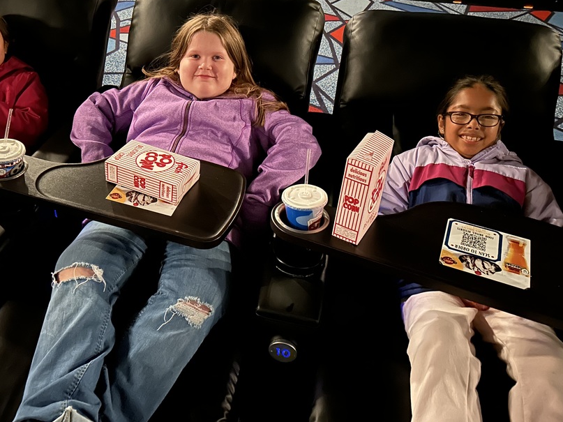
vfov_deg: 42.8
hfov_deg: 54.8
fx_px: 537
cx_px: 218
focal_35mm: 33
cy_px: 174
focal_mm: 5.7
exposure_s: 1/9
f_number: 1.5
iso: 1600
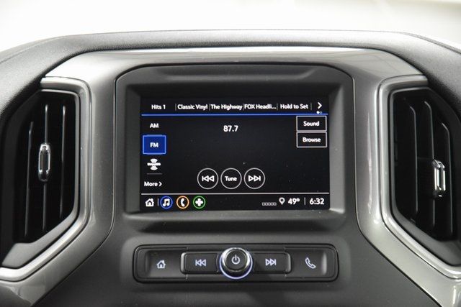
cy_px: 154
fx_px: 1345
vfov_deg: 13.0
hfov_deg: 19.5
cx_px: 230
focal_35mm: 105
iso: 3200
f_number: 4.5
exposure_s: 1/20
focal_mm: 70
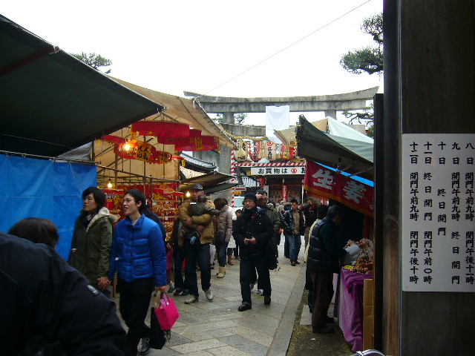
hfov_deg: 52.6
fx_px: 480
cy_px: 178
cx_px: 238
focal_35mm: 35
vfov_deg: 40.7
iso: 80
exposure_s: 1/80
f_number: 2.8
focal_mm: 5.8
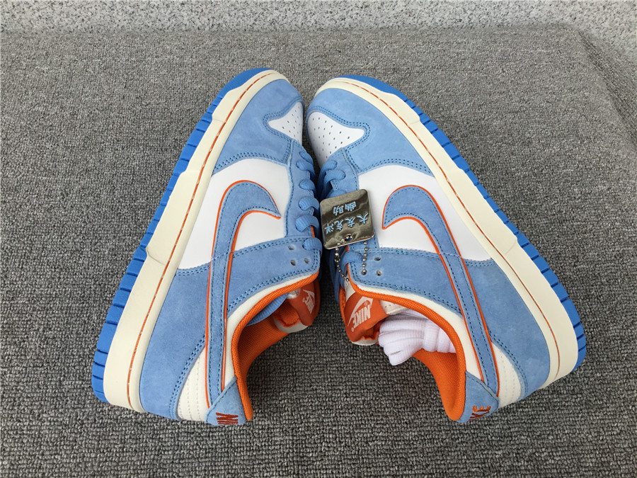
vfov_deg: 45.4
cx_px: 318
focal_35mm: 31
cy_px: 239
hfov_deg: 58.4
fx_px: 570
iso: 25
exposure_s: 1/100
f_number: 2.4
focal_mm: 3.3
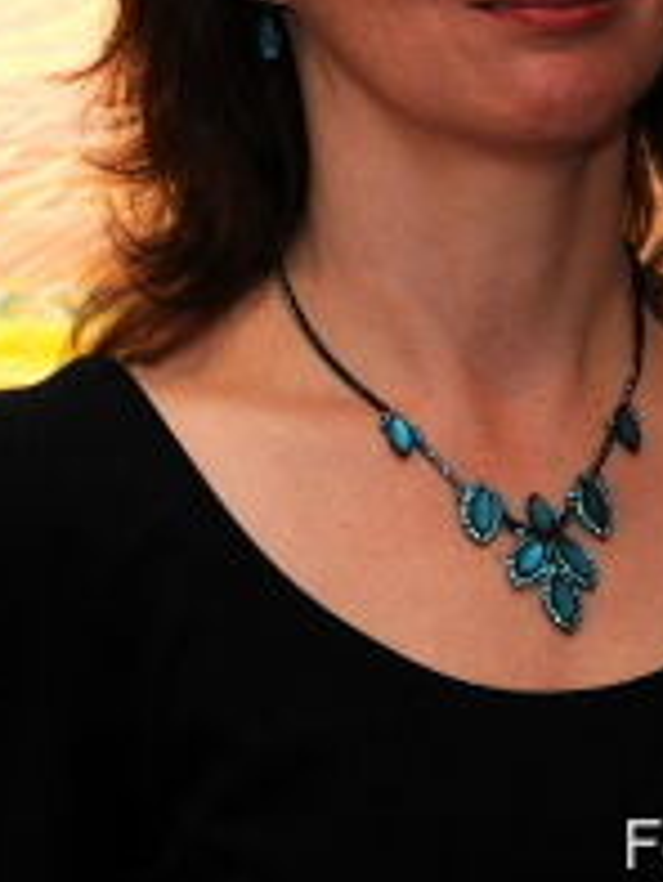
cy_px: 161
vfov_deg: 7.2
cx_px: 54
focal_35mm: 274
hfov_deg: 5.4
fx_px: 6995
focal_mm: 75
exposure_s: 1/60
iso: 500
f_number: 6.3
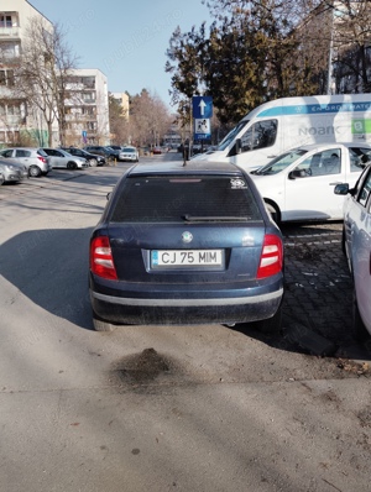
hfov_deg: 48.4
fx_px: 413
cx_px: 186
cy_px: 246
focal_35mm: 29
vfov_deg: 61.6
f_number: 1.8
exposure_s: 1/1421
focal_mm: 4.25
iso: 50
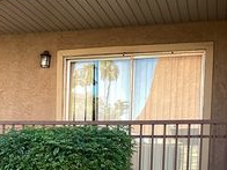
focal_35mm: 79
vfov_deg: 17.9
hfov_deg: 24.2
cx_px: 37
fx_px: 518
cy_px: 194
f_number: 2.4
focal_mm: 3.3
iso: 40
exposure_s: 1/100
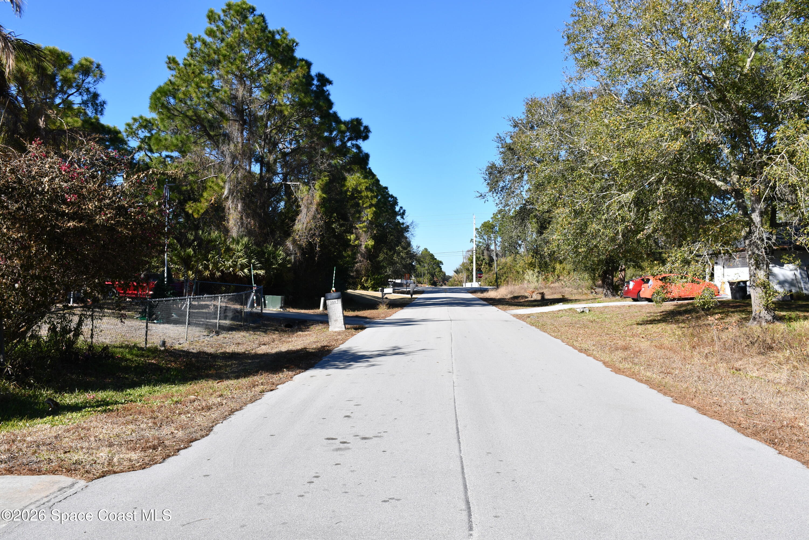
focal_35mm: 30
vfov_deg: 43.6
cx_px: 404
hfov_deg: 61.9
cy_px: 270
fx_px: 674
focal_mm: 20
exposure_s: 1/250
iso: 100
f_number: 10
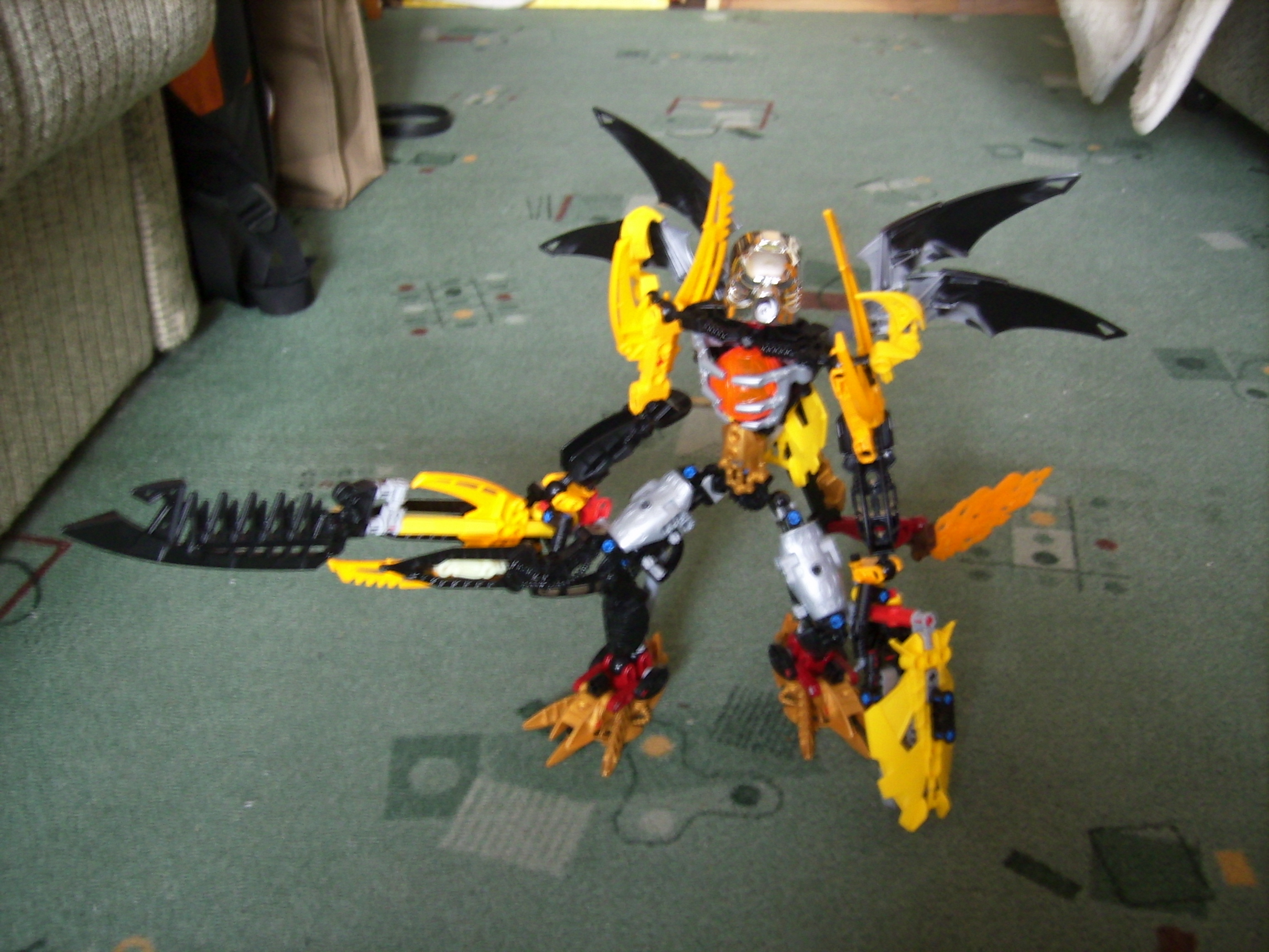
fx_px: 1173
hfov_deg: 56.8
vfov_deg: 44.2
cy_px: 476
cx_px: 634
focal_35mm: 32
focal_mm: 5.99
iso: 50
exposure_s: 1
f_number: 2.8
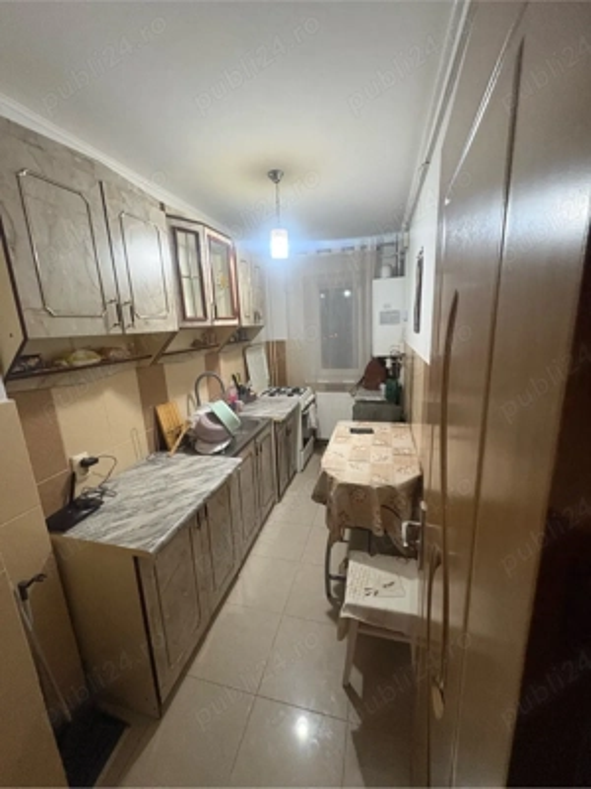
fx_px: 319
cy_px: 394
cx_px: 296
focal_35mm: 14
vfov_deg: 102.1
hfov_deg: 85.7
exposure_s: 1/50
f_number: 2.2
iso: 640
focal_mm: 2.22
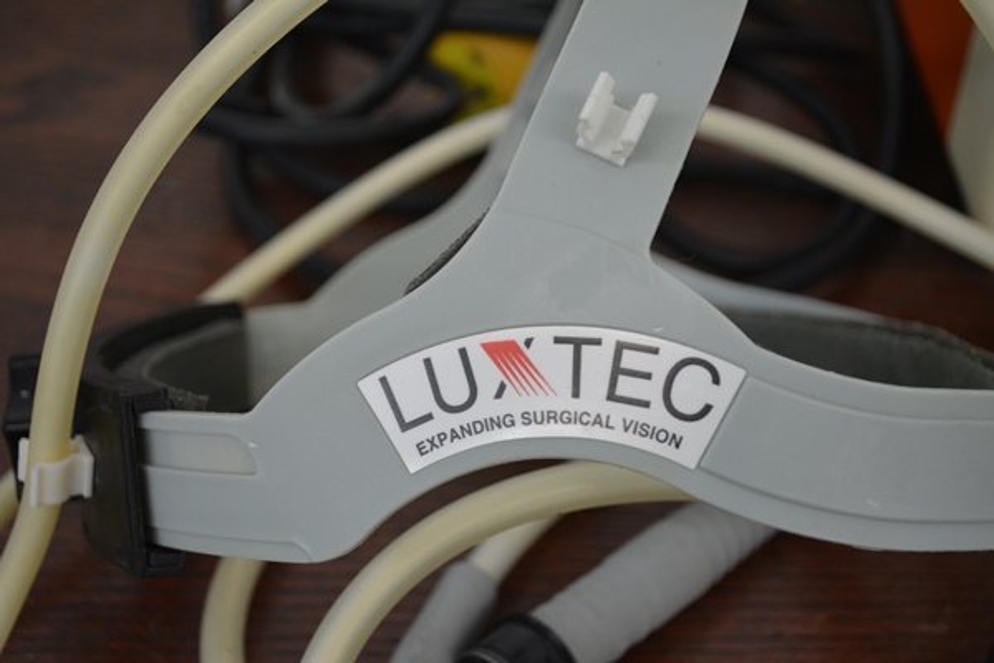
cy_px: 332
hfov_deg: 33.4
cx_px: 497
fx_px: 1657
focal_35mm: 60
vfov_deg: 22.6
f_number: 5.3
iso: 800
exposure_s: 1/60
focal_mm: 40
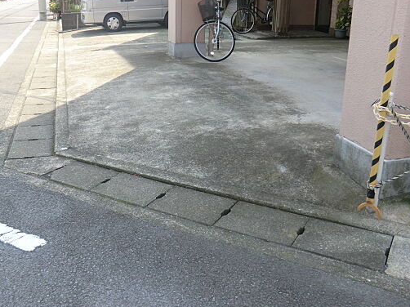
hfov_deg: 50.1
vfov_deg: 38.5
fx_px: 438
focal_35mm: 37
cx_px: 195
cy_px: 122
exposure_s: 1/250
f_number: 3.5
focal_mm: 5.2
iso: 80
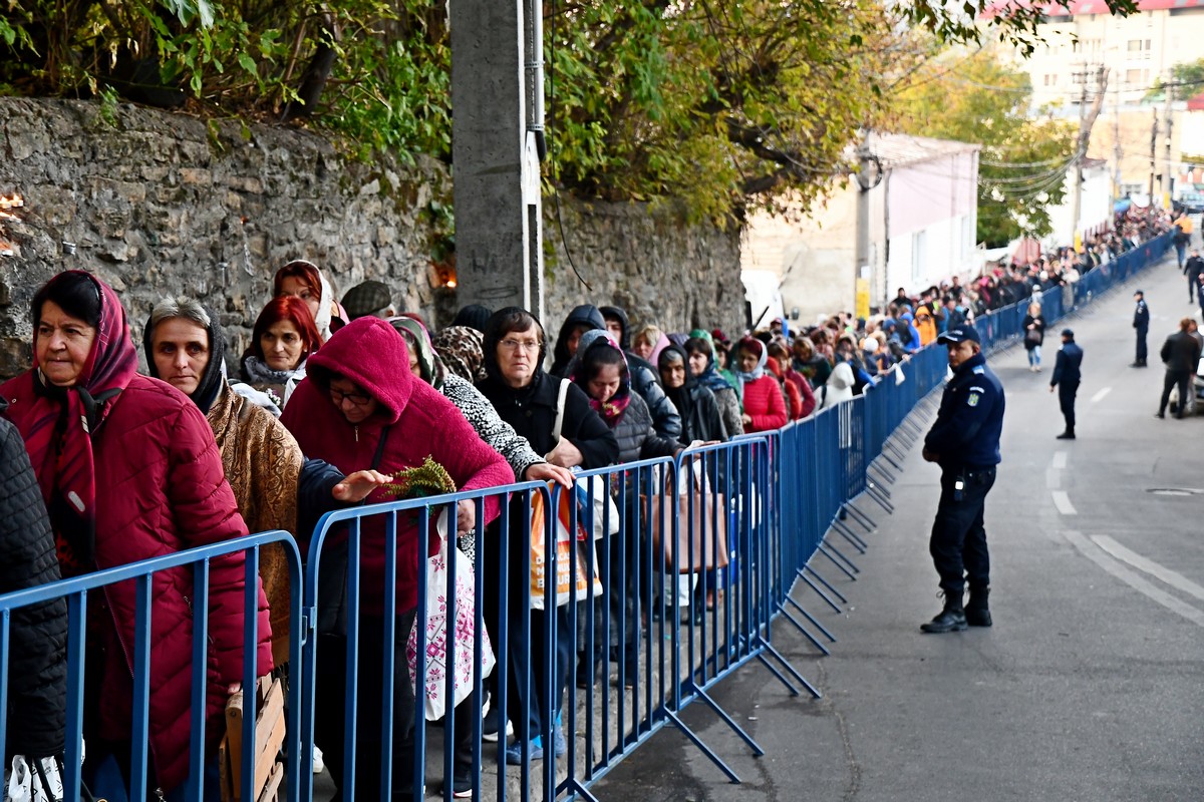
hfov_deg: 31.9
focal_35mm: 63
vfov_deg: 21.6
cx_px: 602
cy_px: 401
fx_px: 2107
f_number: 3.5
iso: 1250
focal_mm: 42
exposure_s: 1/80
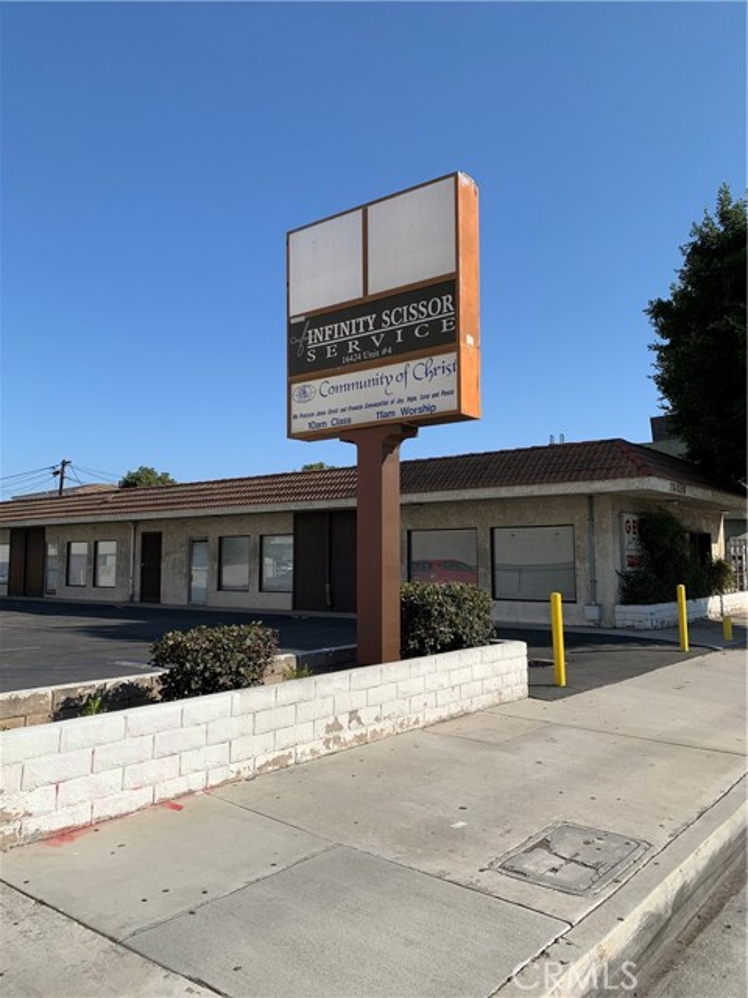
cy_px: 499
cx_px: 374
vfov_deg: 67.3
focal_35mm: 26
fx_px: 749
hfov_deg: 53.1
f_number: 1.8
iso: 25
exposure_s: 1/2755
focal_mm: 4.25
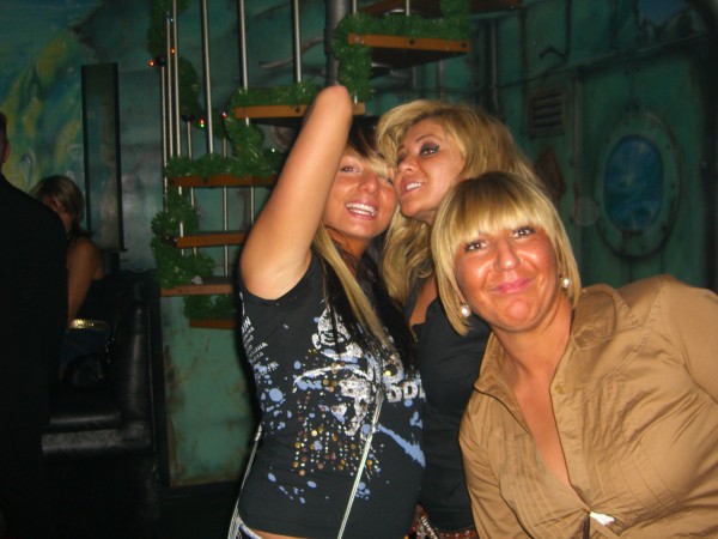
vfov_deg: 37.7
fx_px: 788
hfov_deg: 49.0
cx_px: 359
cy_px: 270
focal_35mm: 38
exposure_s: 1/60
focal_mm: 7.9
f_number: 2.8
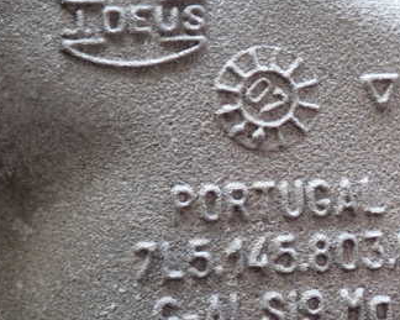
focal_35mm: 65
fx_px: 769
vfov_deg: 23.5
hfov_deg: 29.1
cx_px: 235
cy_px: 173
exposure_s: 1/40
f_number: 2.5
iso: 200
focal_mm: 6.37
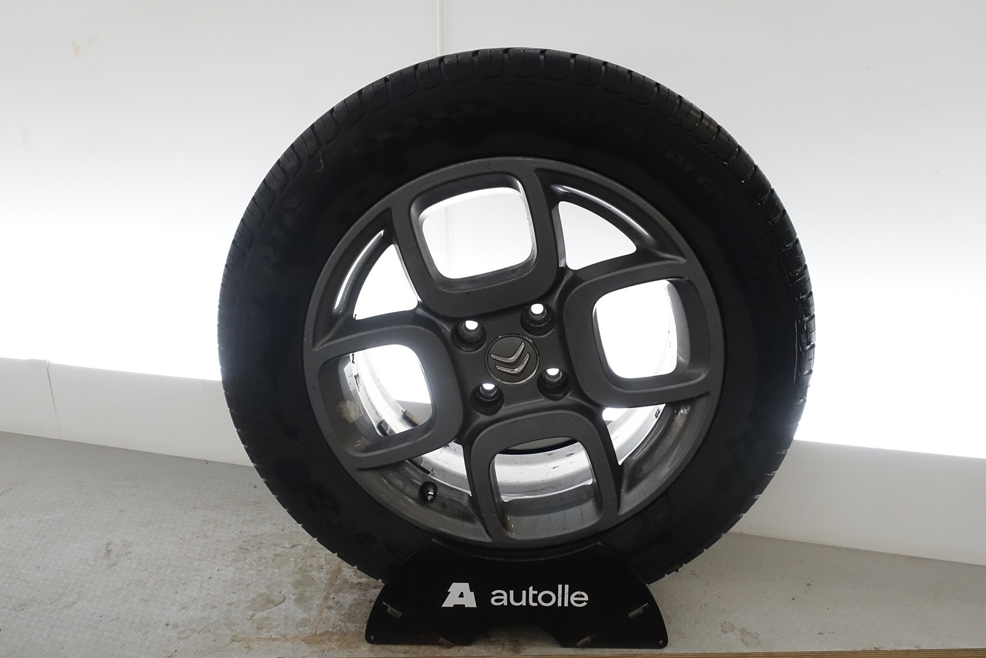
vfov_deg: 51.3
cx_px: 498
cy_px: 316
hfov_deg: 71.5
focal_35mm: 25
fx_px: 685
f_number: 3.2
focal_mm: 8.8
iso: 1000
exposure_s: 1/125
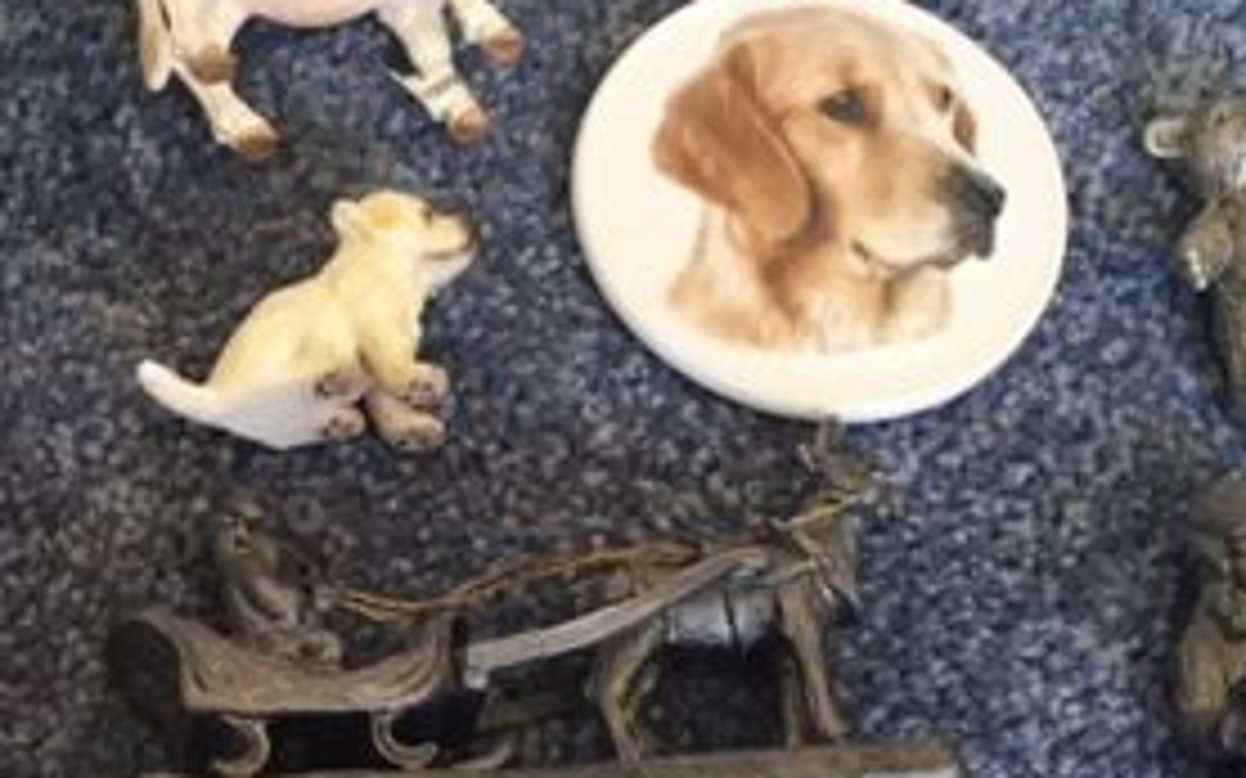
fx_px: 2410
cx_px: 360
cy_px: 805
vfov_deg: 17.8
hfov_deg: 28.7
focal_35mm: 71
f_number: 2.2
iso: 80
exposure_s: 1/30
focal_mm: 4.15
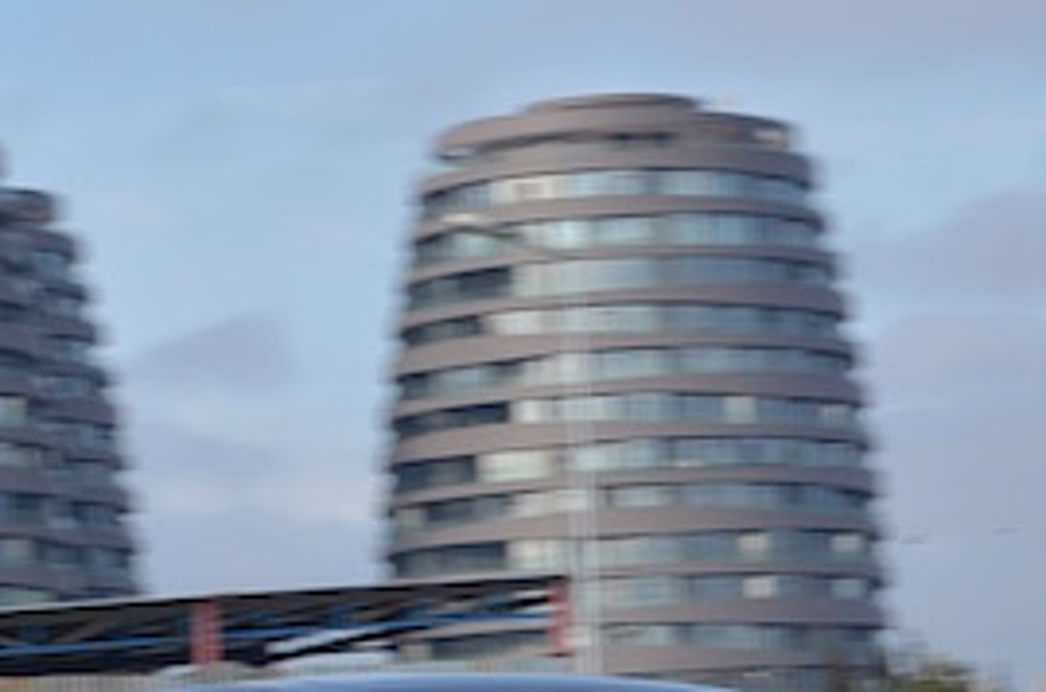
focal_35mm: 230
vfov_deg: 5.9
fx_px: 6678
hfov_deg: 9.0
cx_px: 677
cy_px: 803
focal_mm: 55
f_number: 14
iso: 100
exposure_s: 1/80
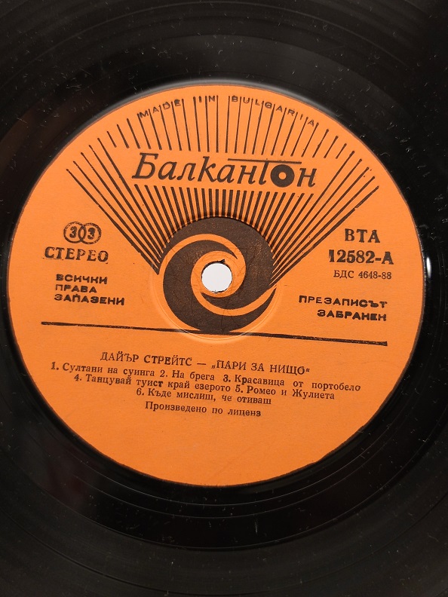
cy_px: 298
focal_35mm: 48
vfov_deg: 39.7
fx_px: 828
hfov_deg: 30.3
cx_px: 224
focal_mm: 6.72
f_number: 1.69
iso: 521
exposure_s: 1/60
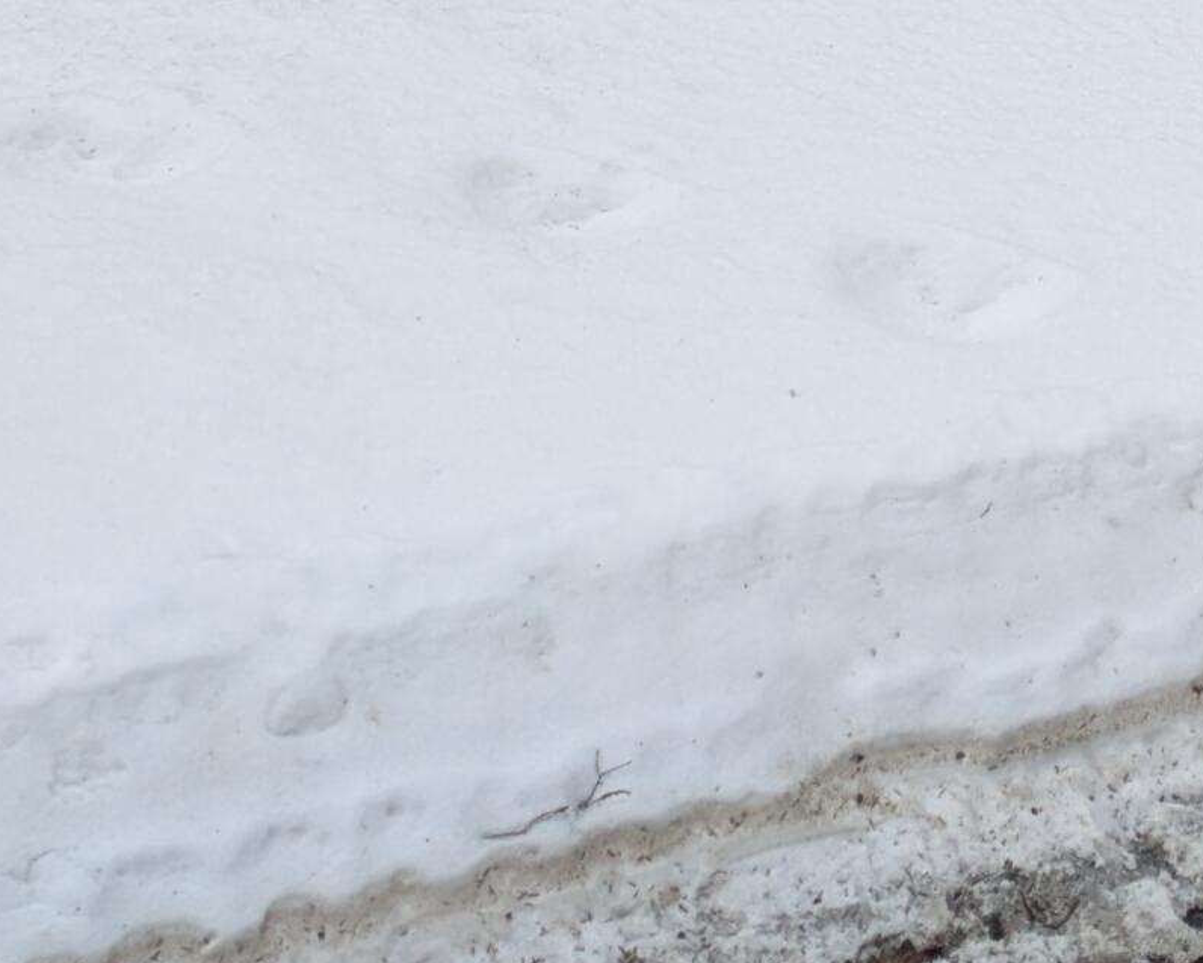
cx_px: 1557
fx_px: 3276
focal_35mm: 92
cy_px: -499
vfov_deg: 15.4
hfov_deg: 19.3
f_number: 1.89
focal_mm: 5.43
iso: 65
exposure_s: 1/1292
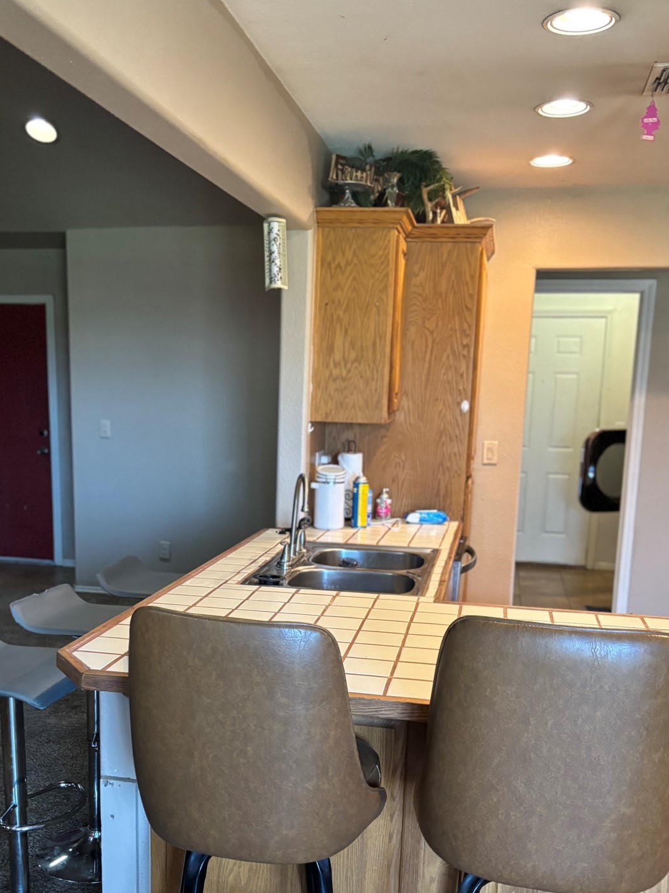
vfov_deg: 50.7
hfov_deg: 39.6
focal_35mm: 36
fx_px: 928
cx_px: 295
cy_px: 573
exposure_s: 1/60
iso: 400
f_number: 1.6
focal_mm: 5.96
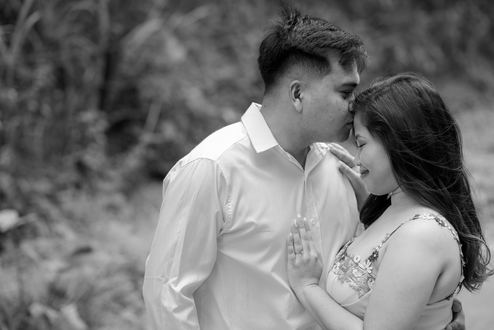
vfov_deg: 16.1
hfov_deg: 23.9
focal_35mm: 85
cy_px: 165
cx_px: 247
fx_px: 1167
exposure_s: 1/200
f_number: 2.8
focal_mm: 85
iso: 125
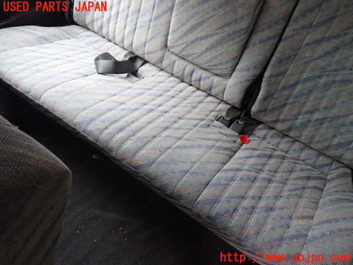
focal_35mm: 30
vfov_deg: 46.8
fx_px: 306
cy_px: 132
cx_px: 176
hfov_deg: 60.0
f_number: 2.3
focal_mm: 5.4
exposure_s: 1/30
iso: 400
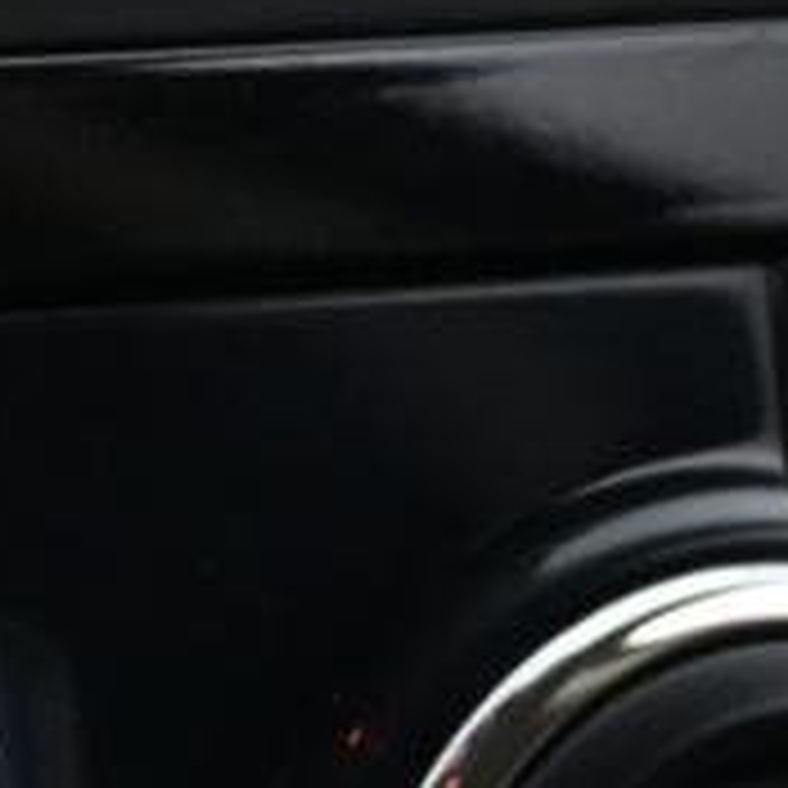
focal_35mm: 306
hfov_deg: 5.5
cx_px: -1207
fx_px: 7881
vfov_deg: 5.6
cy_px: 1648
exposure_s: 1/10
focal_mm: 26
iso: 1600
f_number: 4.5
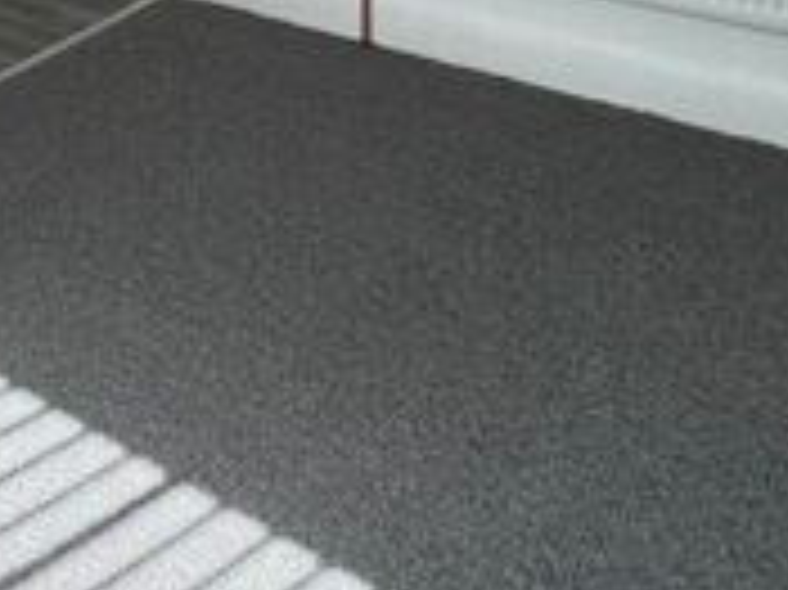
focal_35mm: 56
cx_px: -194
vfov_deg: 20.2
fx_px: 1274
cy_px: -417
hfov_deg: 29.0
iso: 40
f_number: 2.2
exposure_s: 1/153
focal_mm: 2.22
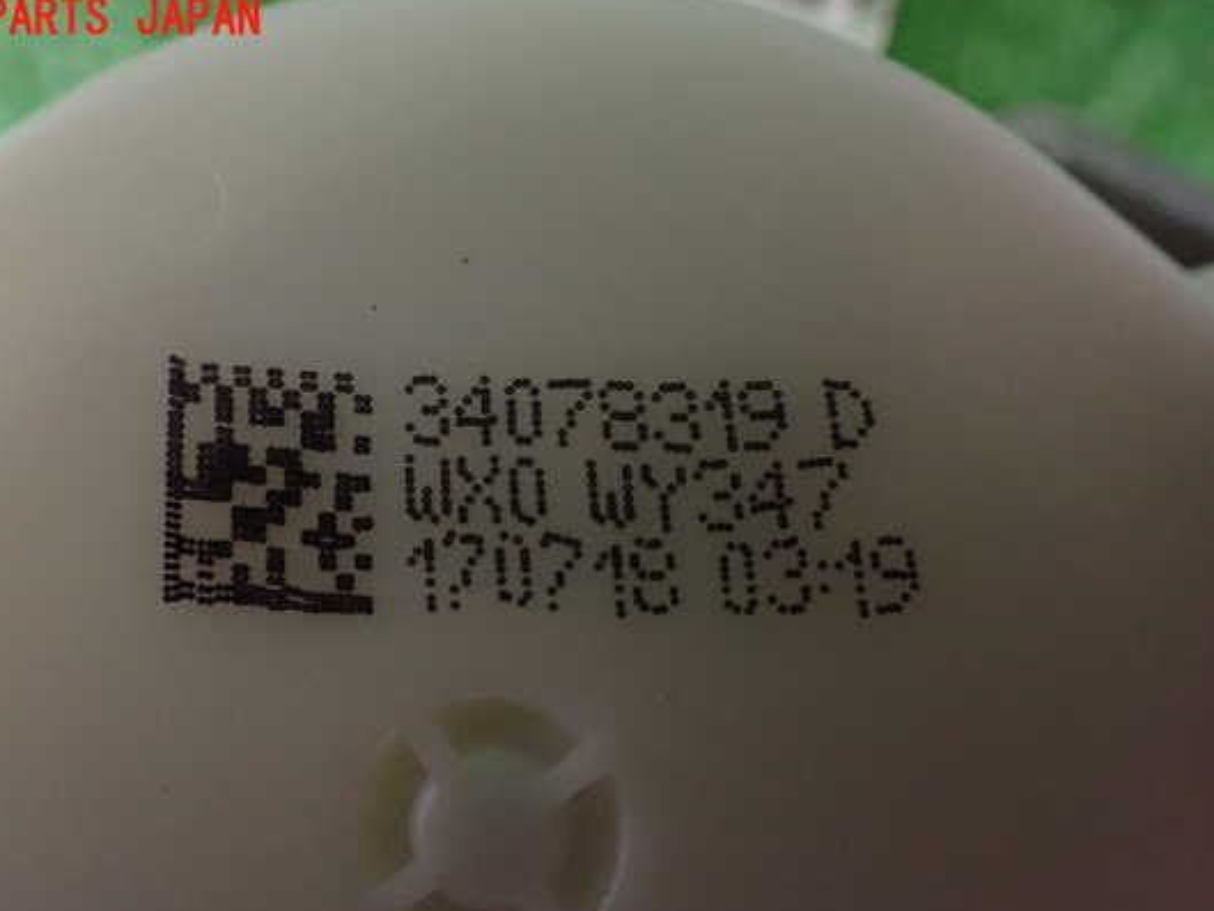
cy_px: 507
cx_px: 532
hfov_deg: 53.8
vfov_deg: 41.7
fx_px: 1193
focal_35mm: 34
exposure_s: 1/30
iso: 1000
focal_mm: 5.4
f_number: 2.3
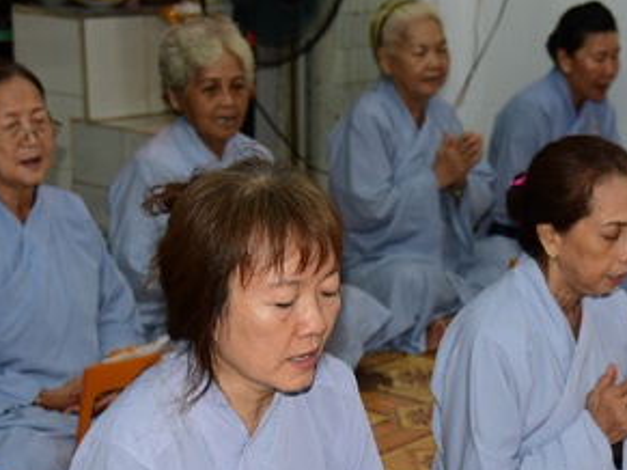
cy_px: 360
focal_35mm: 86
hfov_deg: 22.2
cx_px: 577
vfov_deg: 17.0
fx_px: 1557
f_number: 4
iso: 320
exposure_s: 1/60
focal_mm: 40
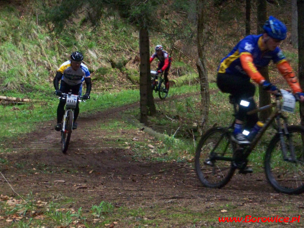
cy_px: 114
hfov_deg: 16.8
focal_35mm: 117
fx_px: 1028
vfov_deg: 12.7
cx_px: 152
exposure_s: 1/125
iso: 400
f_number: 4.4
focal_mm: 19.2
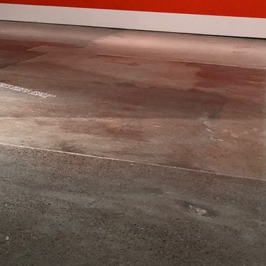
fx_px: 678
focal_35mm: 78
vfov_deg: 21.3
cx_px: -6
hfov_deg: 21.4
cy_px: -13
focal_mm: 4
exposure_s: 1/17
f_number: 1.8
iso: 40
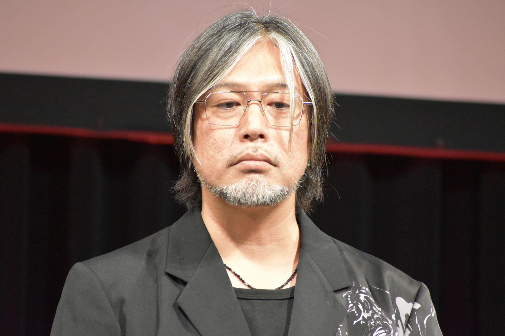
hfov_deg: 4.6
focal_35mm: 450
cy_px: 168
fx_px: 6312
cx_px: 252
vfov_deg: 3.1
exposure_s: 1/125
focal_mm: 300
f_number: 6.3
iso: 5000
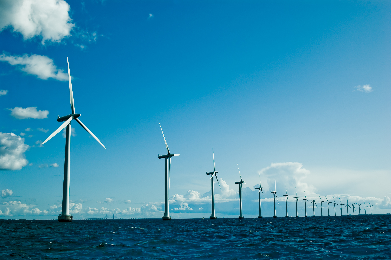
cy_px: 130
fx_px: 423
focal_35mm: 39
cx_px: 196
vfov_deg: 34.1
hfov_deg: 49.6
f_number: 10
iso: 200
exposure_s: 1/400
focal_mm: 26
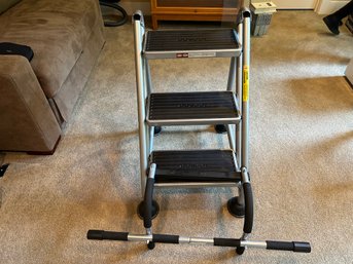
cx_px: 176
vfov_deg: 53.0
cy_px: 132
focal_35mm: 26
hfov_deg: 67.3
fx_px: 265
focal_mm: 5.7
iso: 320
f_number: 1.5
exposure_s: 1/60
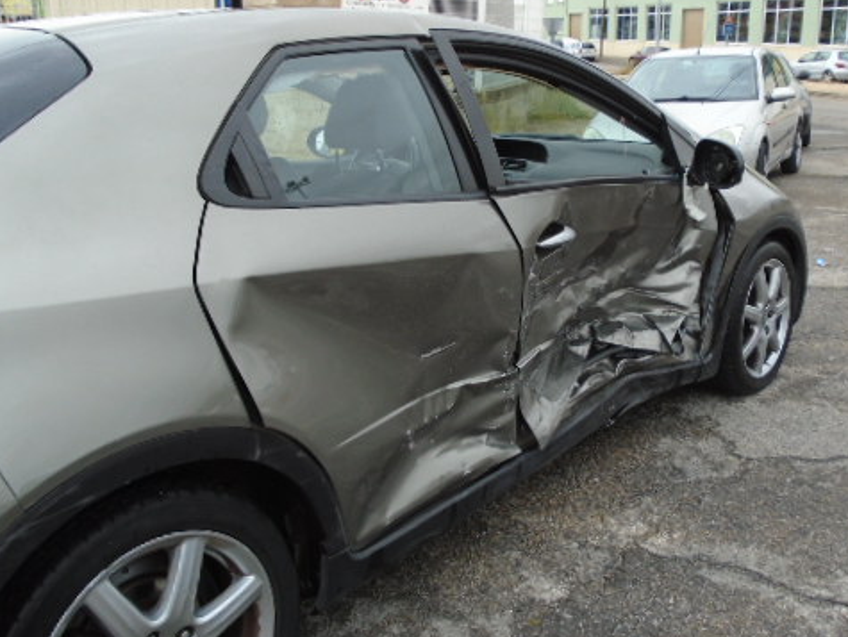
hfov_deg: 52.5
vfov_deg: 40.7
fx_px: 858
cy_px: 302
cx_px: 471
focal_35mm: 35
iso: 100
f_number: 3.2
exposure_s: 1/320
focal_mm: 4.6
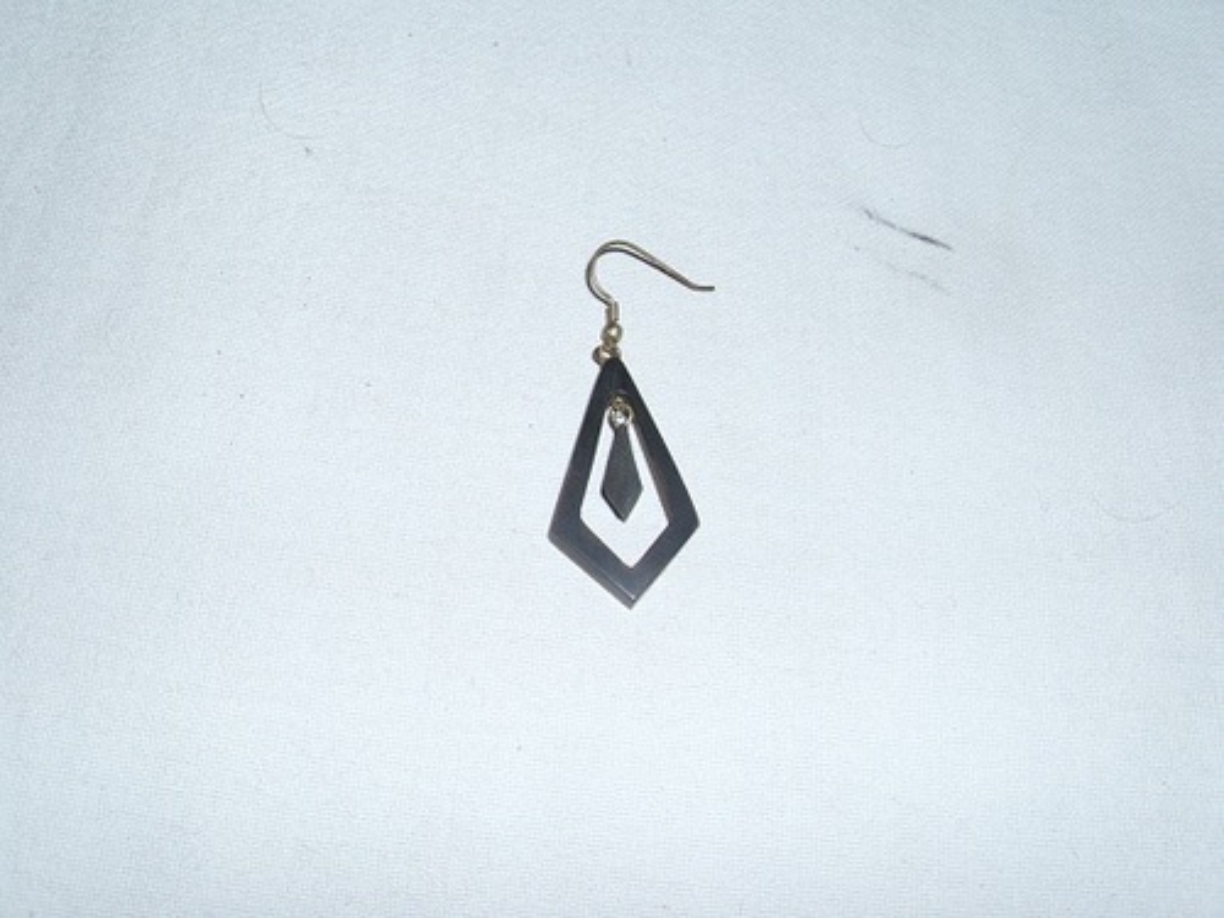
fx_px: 1238
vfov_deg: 40.7
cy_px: 459
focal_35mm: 35
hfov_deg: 52.6
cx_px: 612
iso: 100
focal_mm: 6.2
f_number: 4.3
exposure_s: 1/60
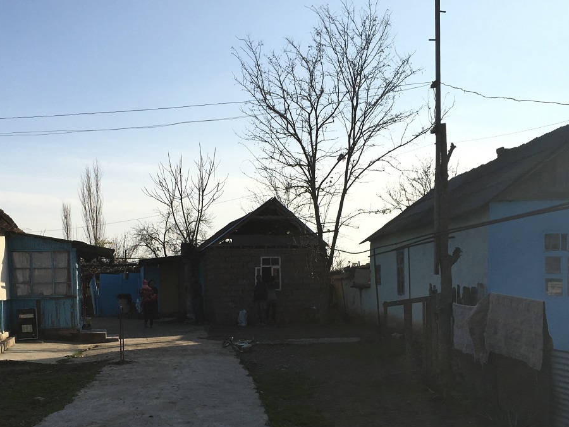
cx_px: 225
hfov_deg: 42.7
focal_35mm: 44
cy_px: 294
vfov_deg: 32.5
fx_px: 723
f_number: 2.2
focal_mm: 4.15
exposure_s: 1/2564
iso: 25
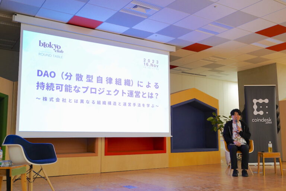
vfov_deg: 37.9
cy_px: 96
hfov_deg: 54.4
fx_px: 278
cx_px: 143
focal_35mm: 35
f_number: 2.8
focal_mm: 35
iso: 2000
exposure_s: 1/160
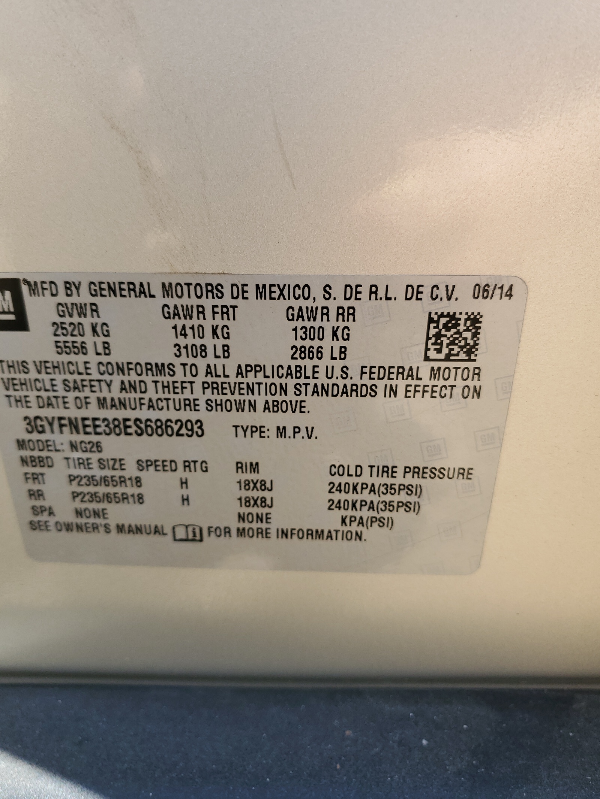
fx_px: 601
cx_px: 300
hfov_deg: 53.1
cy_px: 400
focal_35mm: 26
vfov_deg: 67.3
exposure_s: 1/476
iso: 50
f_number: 1.5
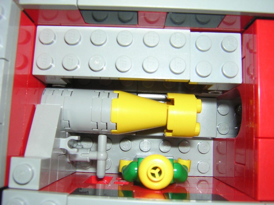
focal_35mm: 36
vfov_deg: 39.7
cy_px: 102
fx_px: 285
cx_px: 137
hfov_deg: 51.4
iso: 100
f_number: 5.2
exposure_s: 1/60.1
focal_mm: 4.7
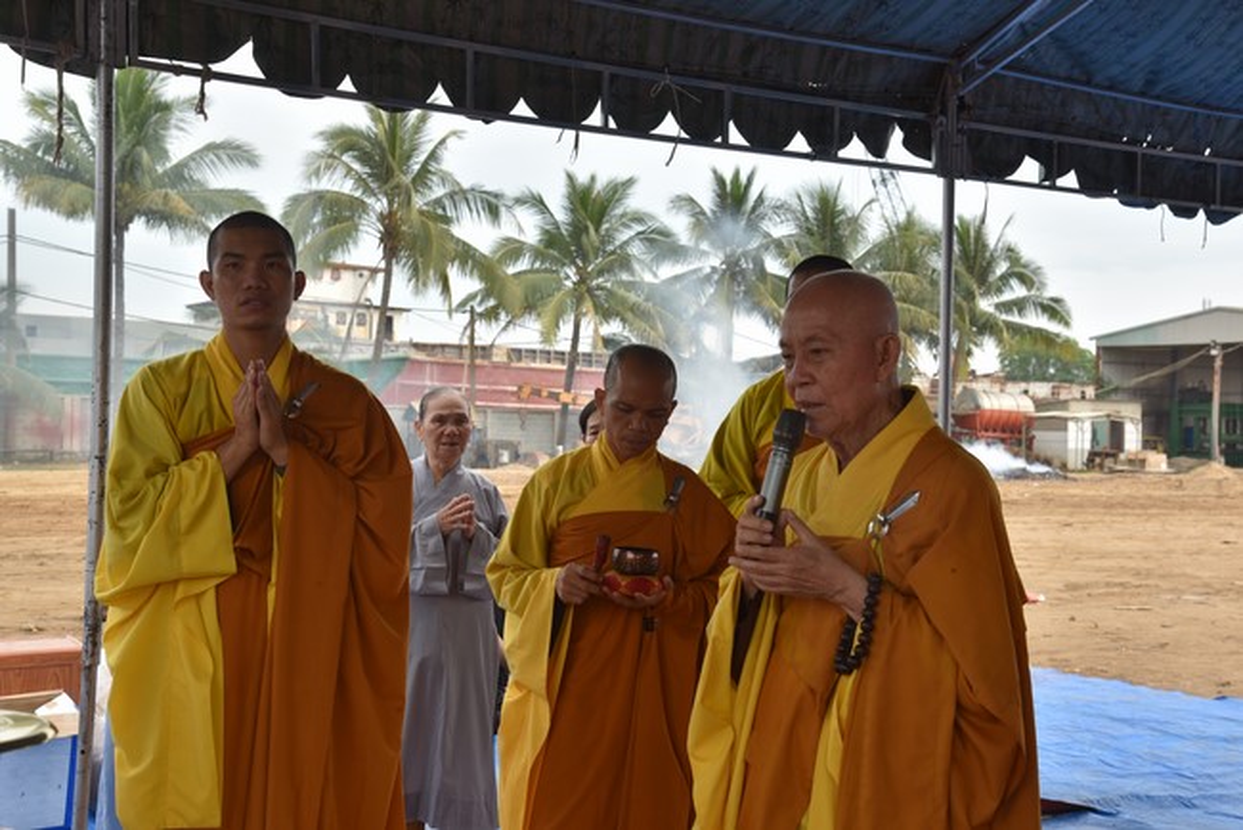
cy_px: 415
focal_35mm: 50
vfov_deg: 27.0
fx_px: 1727
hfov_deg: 39.6
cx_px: 622
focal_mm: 50
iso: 320
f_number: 8
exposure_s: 1/250
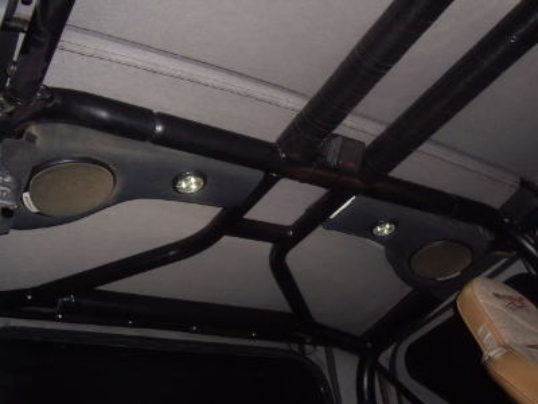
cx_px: 269
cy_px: 202
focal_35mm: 38
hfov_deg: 49.0
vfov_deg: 37.7
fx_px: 591
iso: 400
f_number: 2.8
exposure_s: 1/40
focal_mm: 7.9
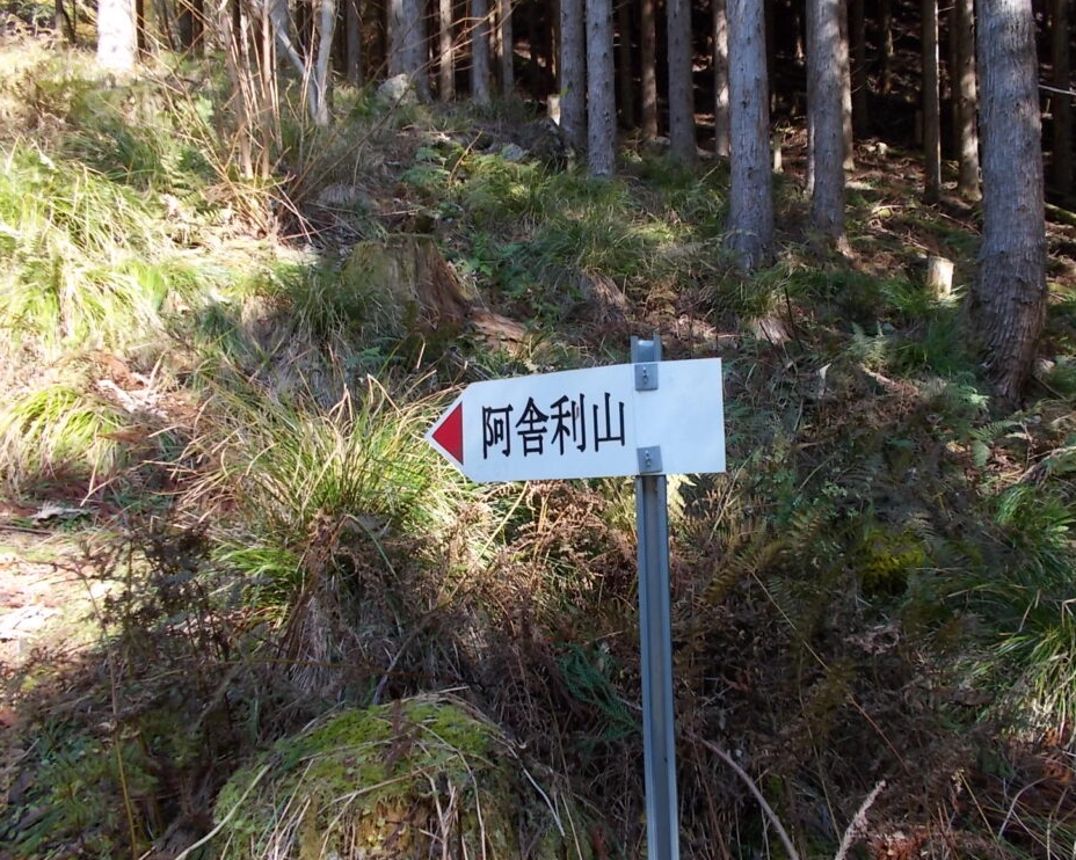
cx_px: 587
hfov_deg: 62.1
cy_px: 424
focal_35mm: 28
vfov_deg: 51.5
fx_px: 891
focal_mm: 4.6
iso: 80
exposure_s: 1/100
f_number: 3.2
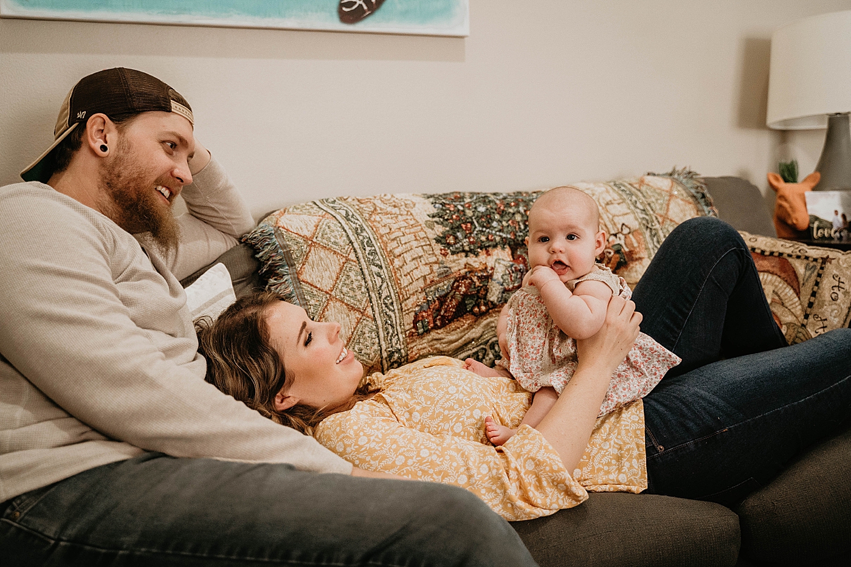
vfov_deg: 35.0
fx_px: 898
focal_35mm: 38
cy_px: 284
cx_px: 426
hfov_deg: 50.7
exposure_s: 1/125
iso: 2500
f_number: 2.8
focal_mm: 38
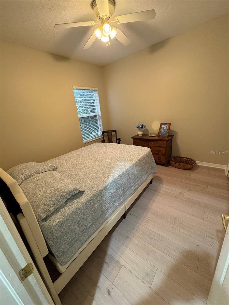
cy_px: 152
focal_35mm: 14
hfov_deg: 85.7
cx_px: 114
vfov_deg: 102.1
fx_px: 123
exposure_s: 1/60
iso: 500
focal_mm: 2.22
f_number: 2.2
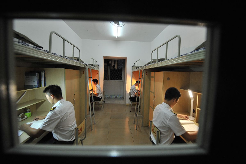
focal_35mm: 14
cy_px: 82
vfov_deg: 81.1
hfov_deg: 104.3
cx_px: 123
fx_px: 96
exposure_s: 1/320
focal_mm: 14
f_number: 3.2
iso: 1600
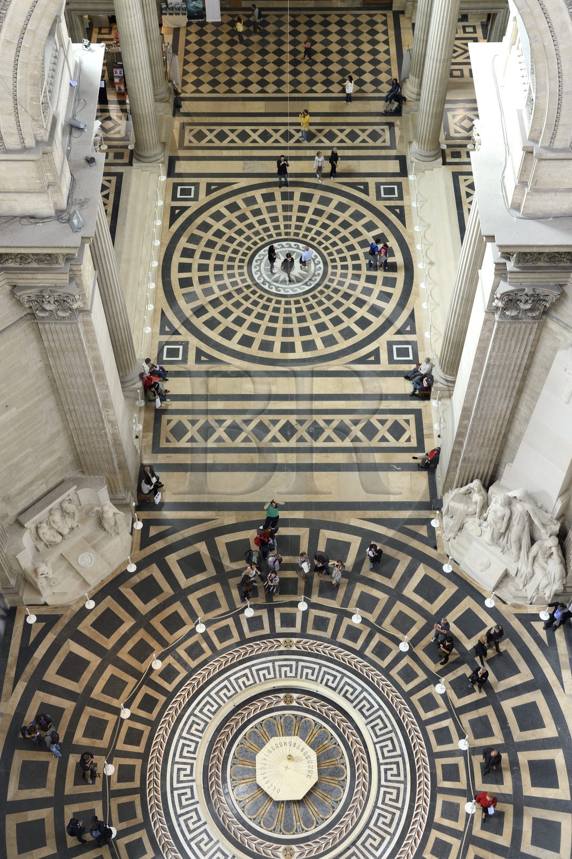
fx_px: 954
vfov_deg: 48.5
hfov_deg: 33.4
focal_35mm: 40
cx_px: 286
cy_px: 430
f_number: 4.5
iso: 800
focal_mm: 40
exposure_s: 1/30
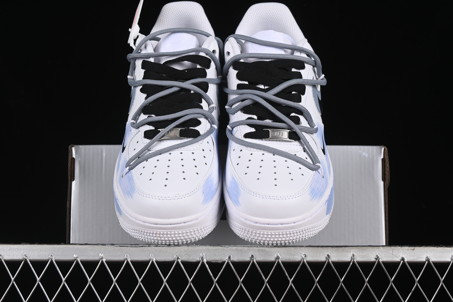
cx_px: 226
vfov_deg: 18.2
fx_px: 944
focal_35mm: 75
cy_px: 151
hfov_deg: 27.0
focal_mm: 50
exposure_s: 1/80
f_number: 8
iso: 160
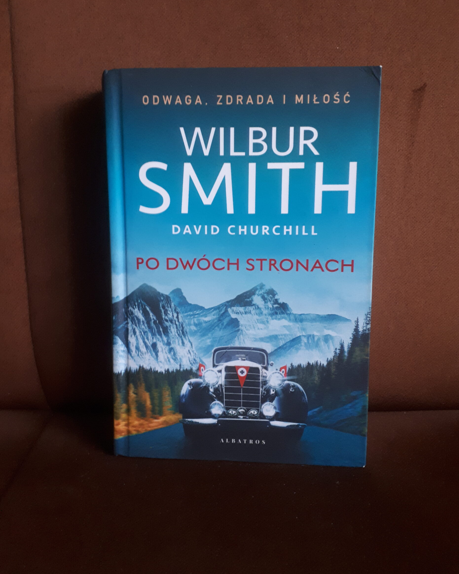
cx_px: 229
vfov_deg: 60.4
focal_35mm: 29
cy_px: 263
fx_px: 492
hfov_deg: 50.0
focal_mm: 3.6
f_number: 1.9
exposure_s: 1/15
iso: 320
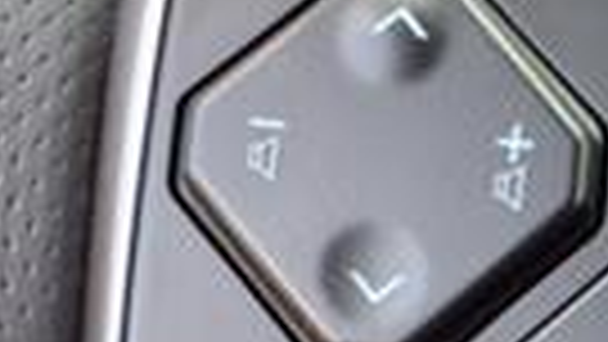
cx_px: 644
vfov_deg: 8.4
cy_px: 612
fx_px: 2241
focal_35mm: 139
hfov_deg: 15.1
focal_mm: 3.58
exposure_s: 1/120
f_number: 1.9
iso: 50
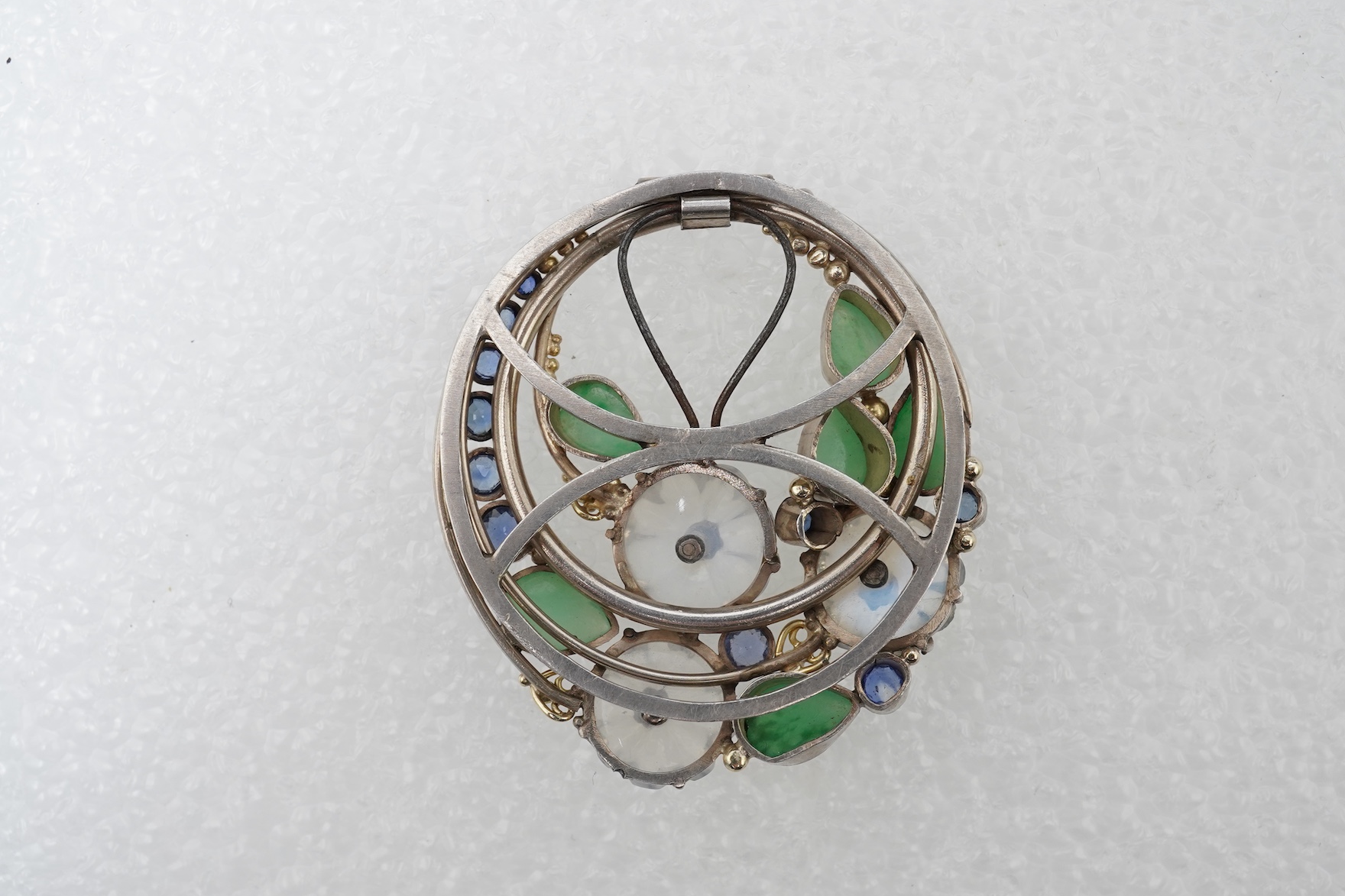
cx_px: 675
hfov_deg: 42.7
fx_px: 1718
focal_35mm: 46
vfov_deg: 29.2
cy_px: 454
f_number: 18
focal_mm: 30
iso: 640
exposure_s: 1/125
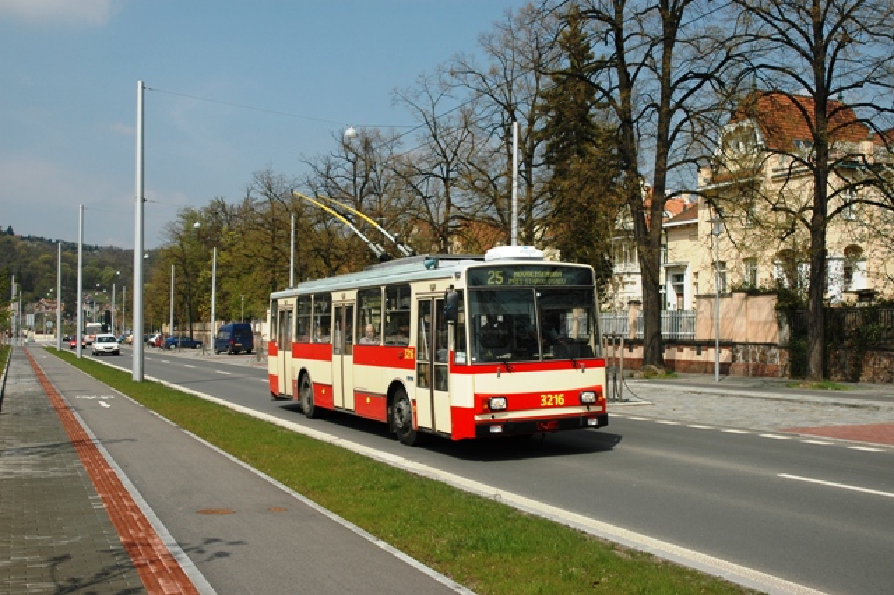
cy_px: 298
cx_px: 447
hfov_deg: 51.3
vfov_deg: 35.5
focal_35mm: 38
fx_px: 931
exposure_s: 1/640
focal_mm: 25
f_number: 8
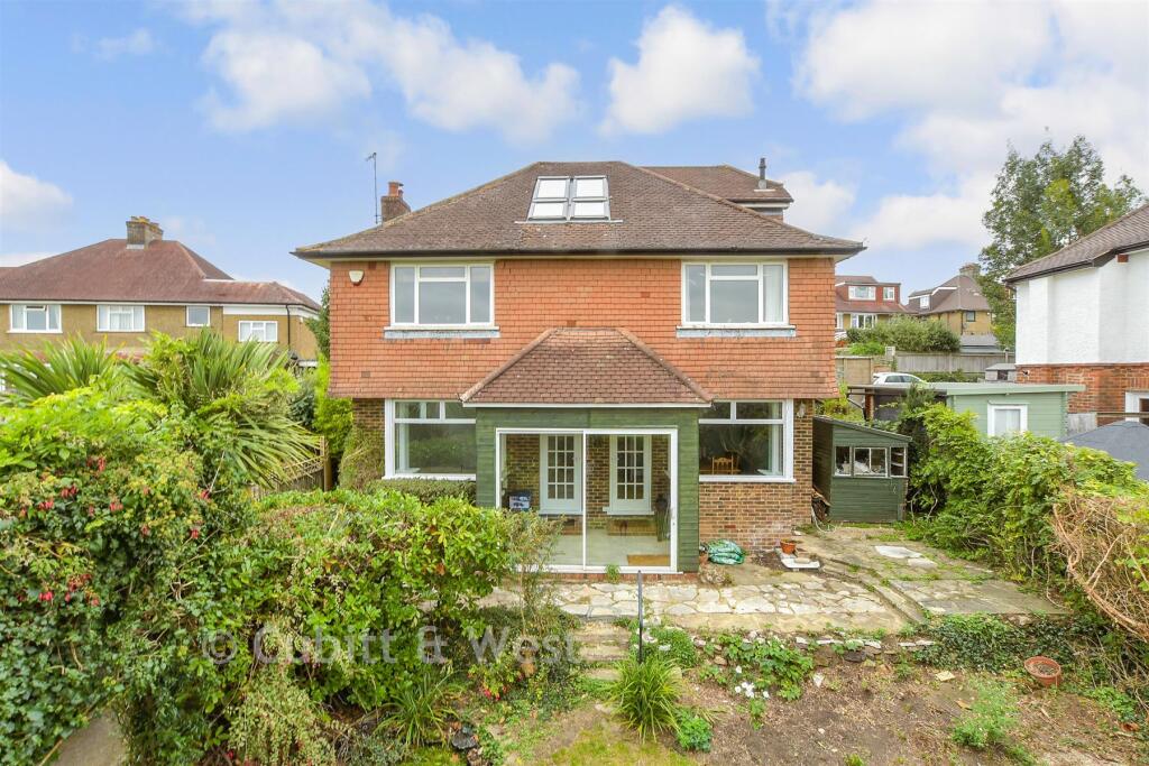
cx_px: 574
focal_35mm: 15
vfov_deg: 77.3
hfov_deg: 100.4
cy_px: 383
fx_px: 479
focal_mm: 10
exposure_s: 1/6
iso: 160
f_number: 11
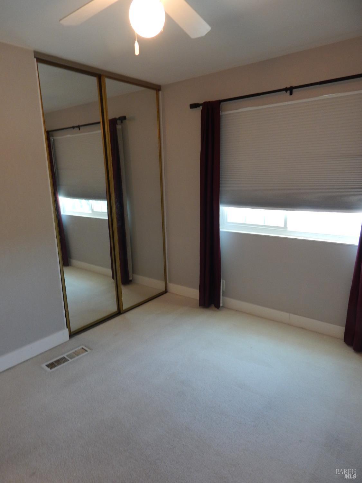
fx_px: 307
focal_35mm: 22
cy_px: 242
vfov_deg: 76.4
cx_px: 181
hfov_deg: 61.1
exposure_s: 1/30
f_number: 3
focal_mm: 4
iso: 200
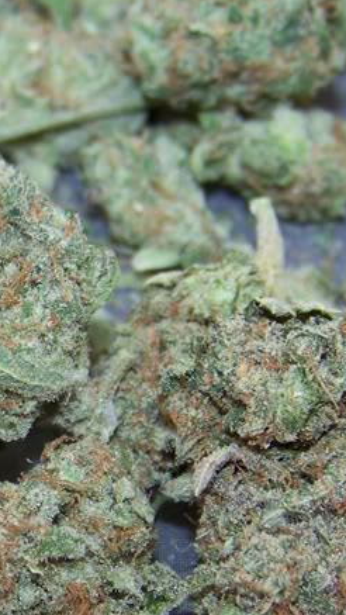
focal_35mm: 175
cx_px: -68
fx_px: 2853
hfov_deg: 6.9
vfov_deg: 12.3
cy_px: 438
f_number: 3.2
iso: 71
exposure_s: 1/40
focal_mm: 13.2
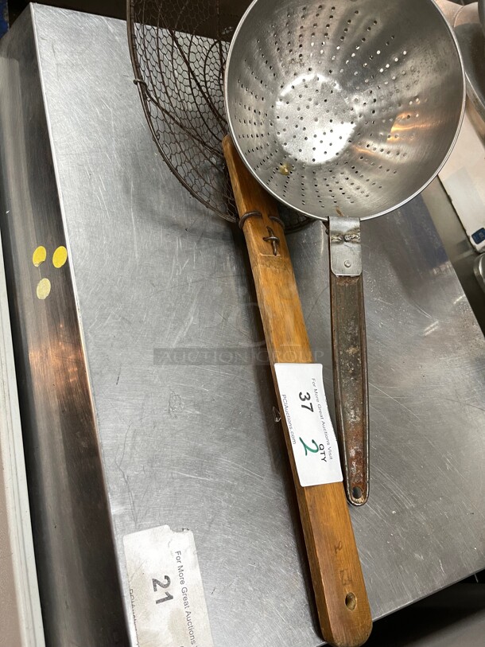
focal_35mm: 26
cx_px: 242
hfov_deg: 53.1
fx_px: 486
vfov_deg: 67.3
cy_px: 324
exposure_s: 1/60
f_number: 1.6
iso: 125
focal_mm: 5.1
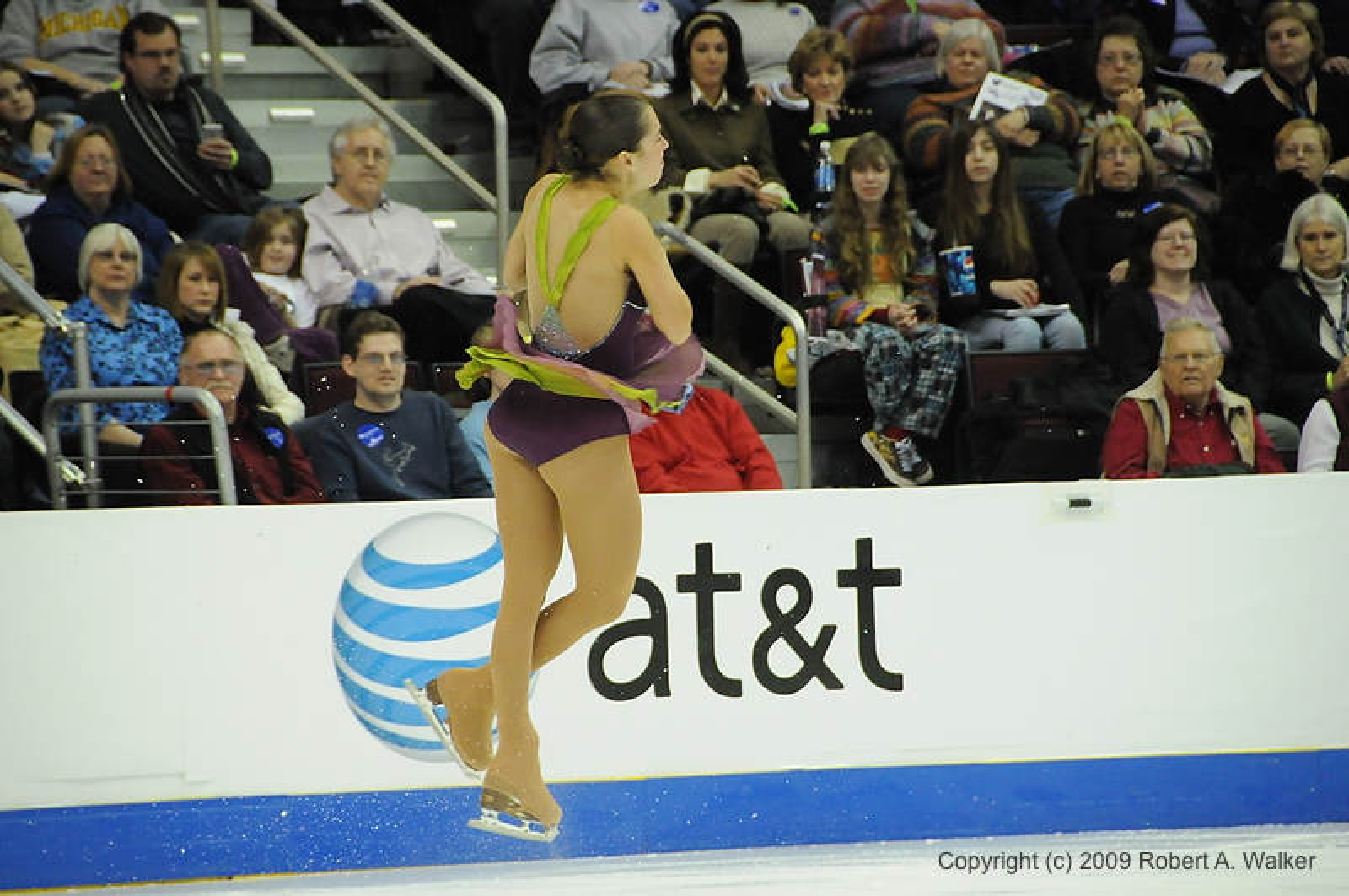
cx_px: 674
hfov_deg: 6.9
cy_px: 448
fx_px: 11226
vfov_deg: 4.6
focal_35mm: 300
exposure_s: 1/640
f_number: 5.6
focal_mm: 200
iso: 3200
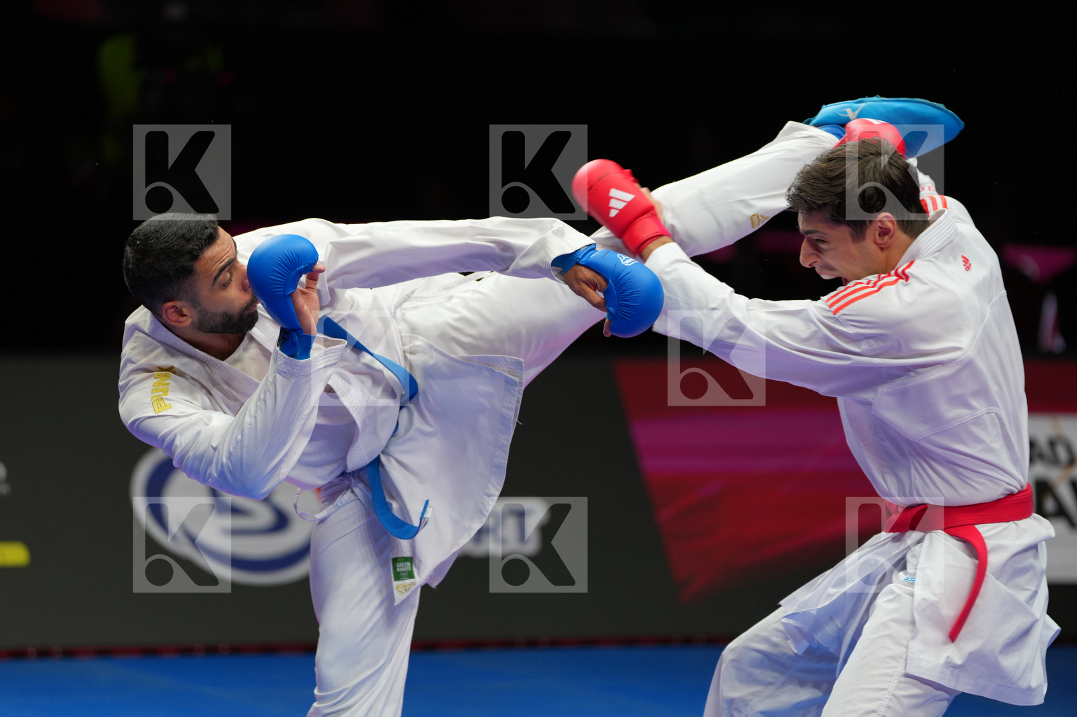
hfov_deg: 10.3
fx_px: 5982
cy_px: 358
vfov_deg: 6.9
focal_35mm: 200
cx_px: 538
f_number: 2.8
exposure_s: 1/1000
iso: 500
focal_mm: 200
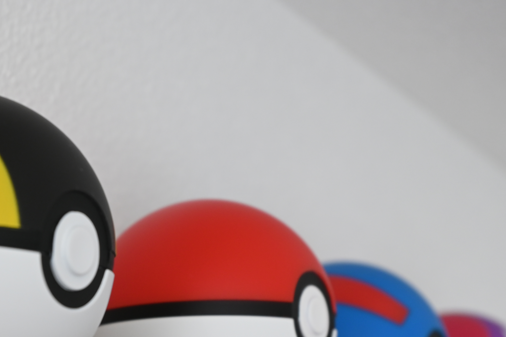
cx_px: 217
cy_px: 270
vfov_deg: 10.6
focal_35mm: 129
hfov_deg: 15.9
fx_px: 1813
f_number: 6.3
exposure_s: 1/160
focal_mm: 50
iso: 400
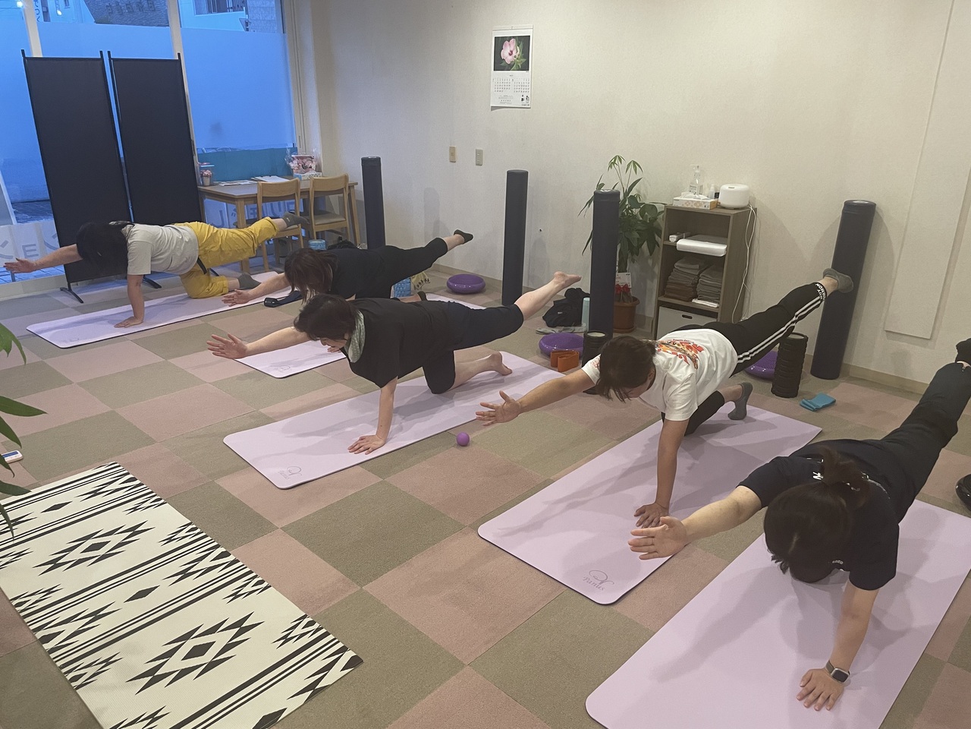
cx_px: 486
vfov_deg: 53.1
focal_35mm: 26
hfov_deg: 67.3
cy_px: 364
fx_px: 729
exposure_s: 1/60
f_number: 1.6
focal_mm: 4.2
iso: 250
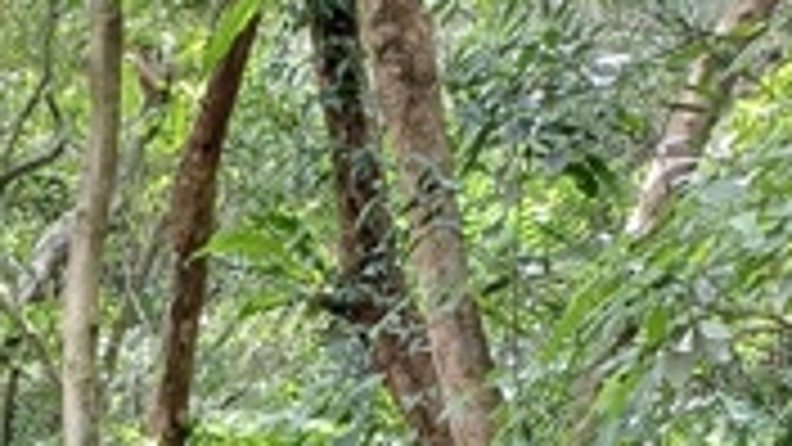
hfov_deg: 21.8
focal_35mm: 93
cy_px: 1036
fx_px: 1953
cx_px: -63
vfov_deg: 11.1
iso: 320
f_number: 1.8
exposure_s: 1/59
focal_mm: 4.6
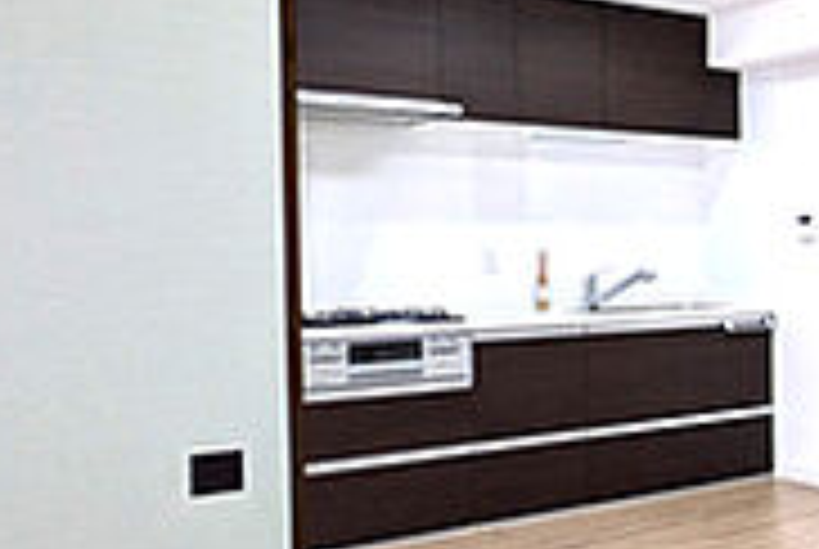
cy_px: 274
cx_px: 1161
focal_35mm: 51
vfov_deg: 26.6
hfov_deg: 28.6
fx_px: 1162
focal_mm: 1.83
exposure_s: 1/100
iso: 68
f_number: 2.2
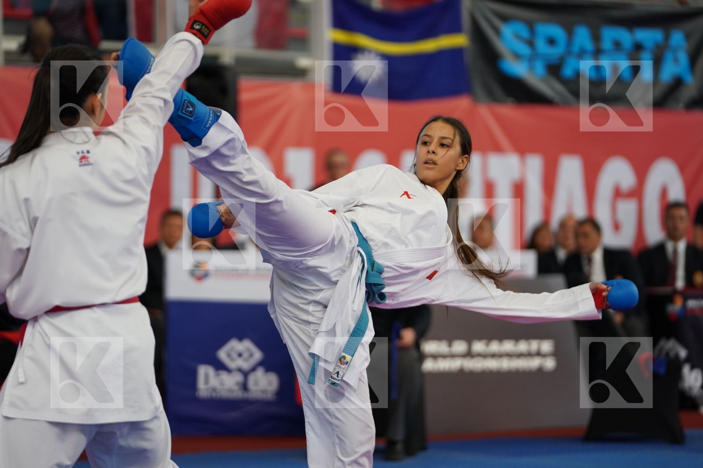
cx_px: 352
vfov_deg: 9.5
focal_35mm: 144
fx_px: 2812
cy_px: 234
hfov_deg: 14.3
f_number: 2.8
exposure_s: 1/1000
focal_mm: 144
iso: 1250
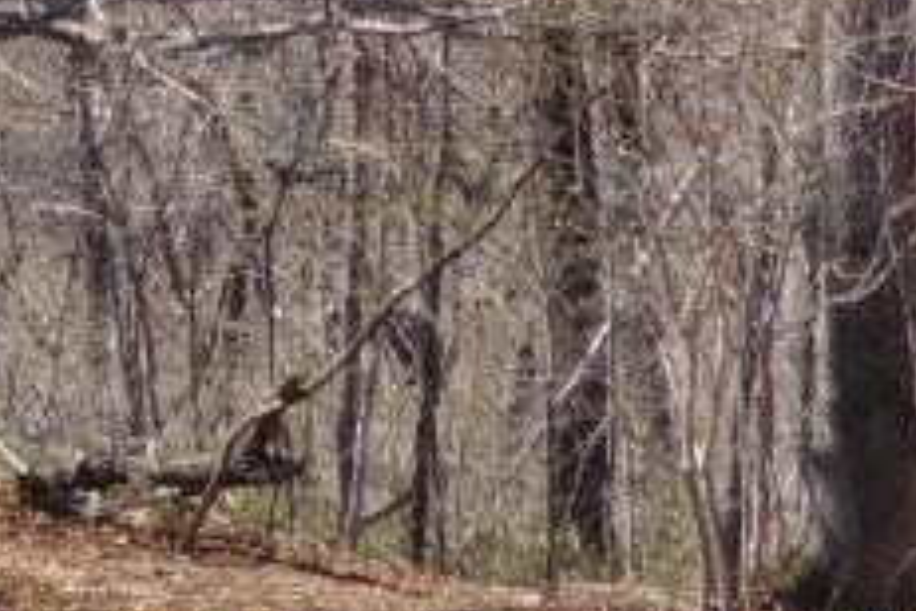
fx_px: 6869
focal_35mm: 270
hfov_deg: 6.9
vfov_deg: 4.9
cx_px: -1745
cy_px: -1097
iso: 125
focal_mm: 7.1
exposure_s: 1/800
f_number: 3.6
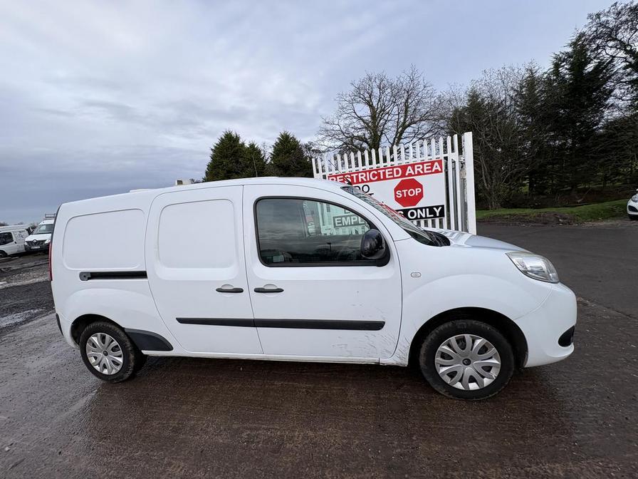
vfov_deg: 85.7
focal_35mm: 14
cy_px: 240
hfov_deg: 102.1
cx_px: 319
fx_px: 258
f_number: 2.2
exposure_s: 1/498
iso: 40
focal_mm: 2.22
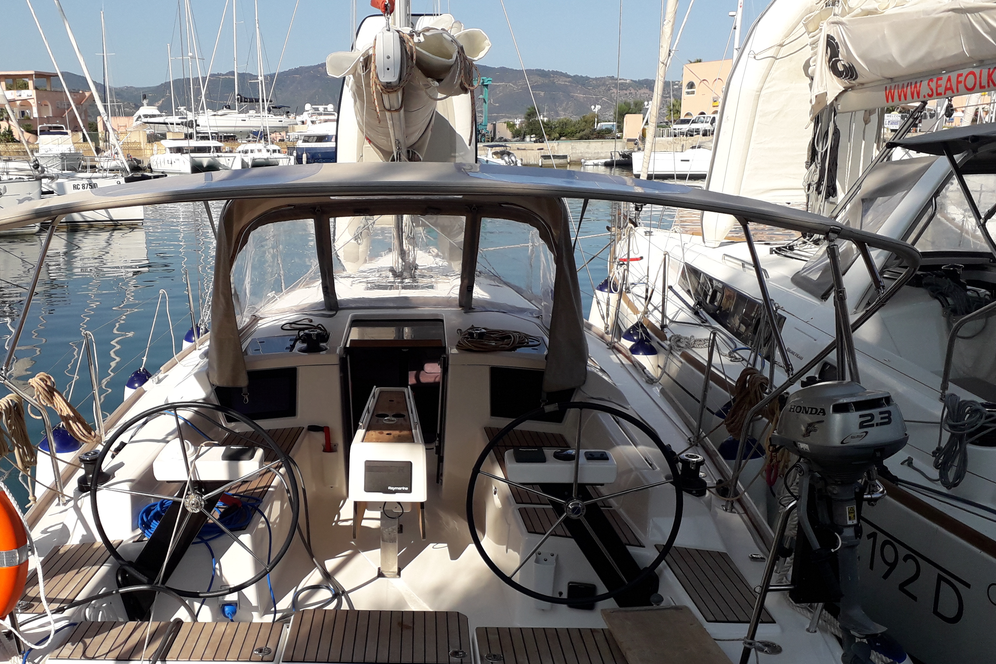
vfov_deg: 36.7
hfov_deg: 52.5
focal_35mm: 36
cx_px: 367
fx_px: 996
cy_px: 412
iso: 40
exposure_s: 1/1761
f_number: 1.9
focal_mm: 3.6
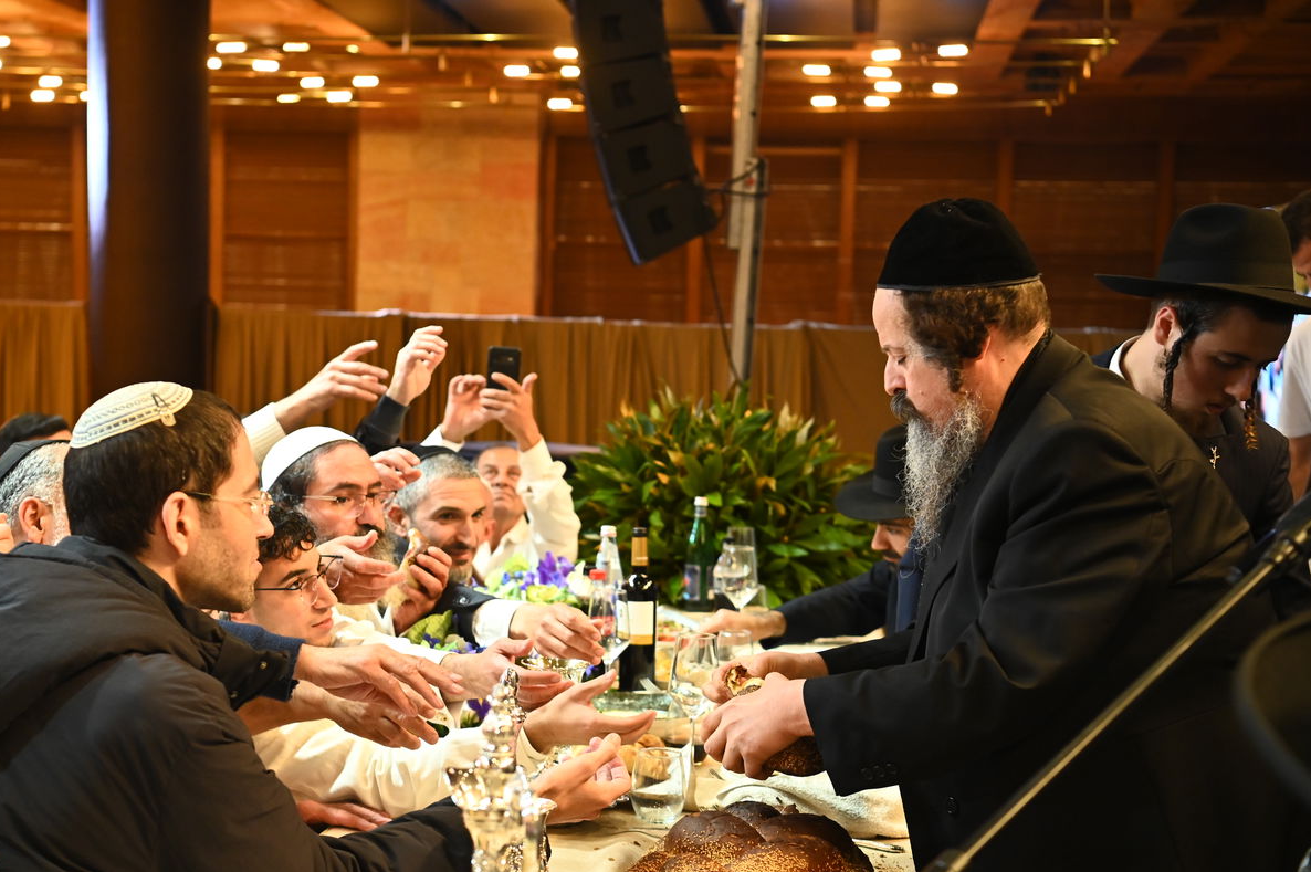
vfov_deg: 23.0
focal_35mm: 59
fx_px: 2147
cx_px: 571
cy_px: 461
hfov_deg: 33.9
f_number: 4
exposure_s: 1/200
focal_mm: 50
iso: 2500
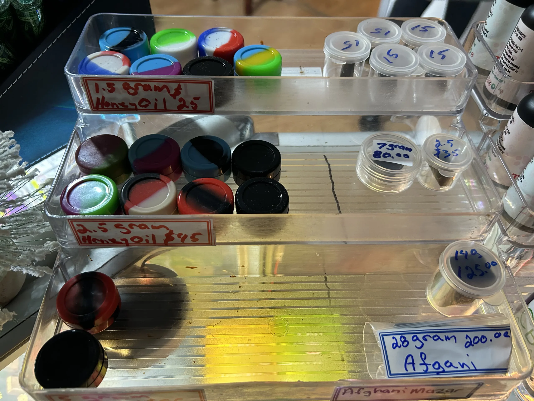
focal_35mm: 26
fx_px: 401
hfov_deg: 67.3
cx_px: 267
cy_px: 200
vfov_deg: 53.1
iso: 200
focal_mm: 5.7
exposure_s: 1/60
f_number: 1.5
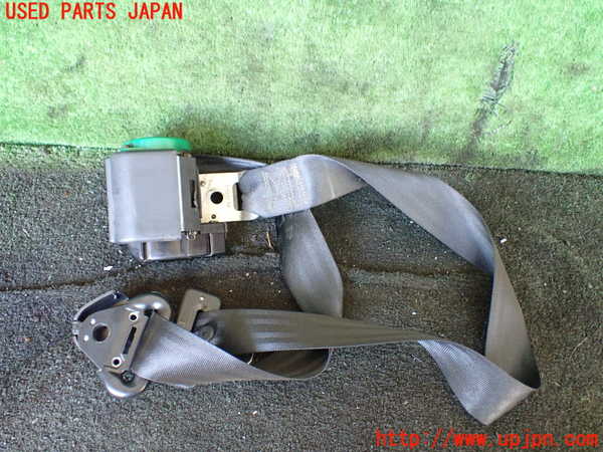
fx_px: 523
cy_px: 226
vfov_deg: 46.8
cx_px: 302
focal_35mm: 30
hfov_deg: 60.0
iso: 800
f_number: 2.3
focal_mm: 5.4
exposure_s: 1/50
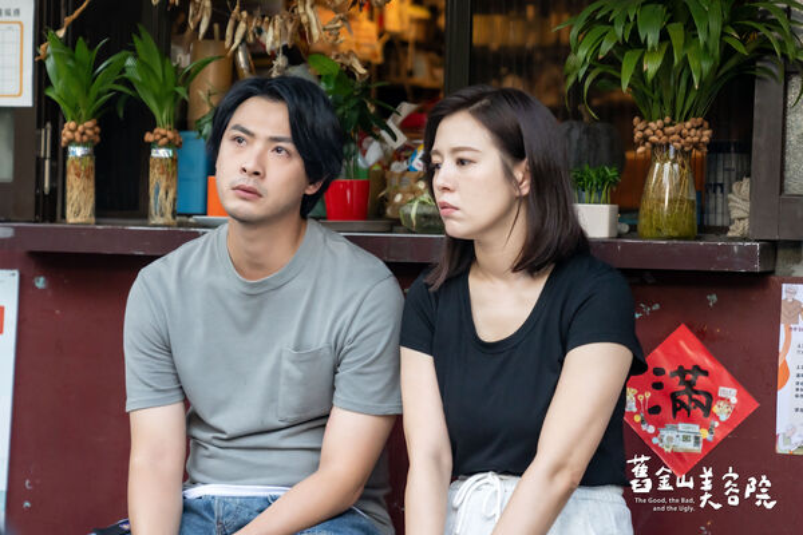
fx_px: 1561
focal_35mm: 70
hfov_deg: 28.8
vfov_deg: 19.5
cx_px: 402
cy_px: 268
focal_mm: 70
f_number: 2.8
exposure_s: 1/200
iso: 1600
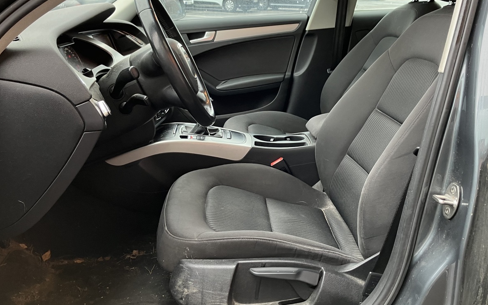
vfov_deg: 35.2
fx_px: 479
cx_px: 260
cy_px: 122
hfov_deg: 54.0
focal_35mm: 36
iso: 80
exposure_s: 1/50
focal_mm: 3.99
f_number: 1.8
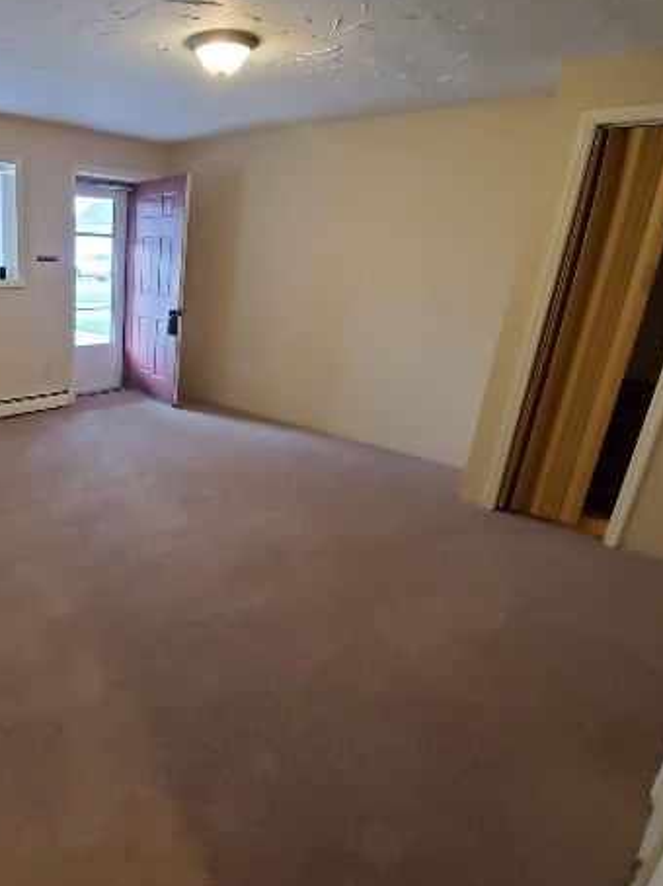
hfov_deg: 56.3
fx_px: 562
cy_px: 441
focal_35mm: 22
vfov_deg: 76.4
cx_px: 125
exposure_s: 1/59
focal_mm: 1.8
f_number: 2.2
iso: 640
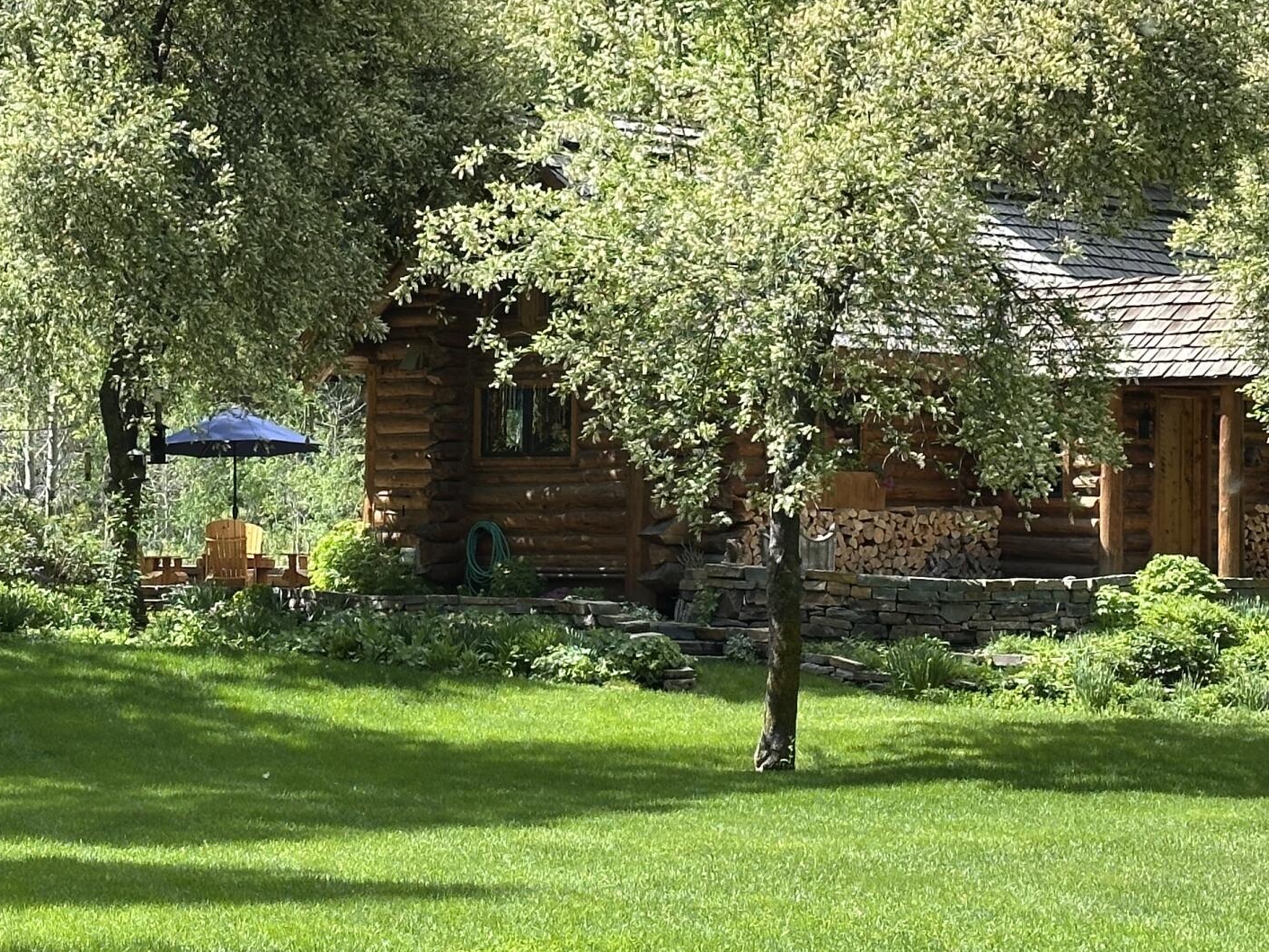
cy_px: 420
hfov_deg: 19.2
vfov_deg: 14.5
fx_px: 3739
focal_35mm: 102
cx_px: 431
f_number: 1.78
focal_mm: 6.86
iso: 64
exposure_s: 1/1475
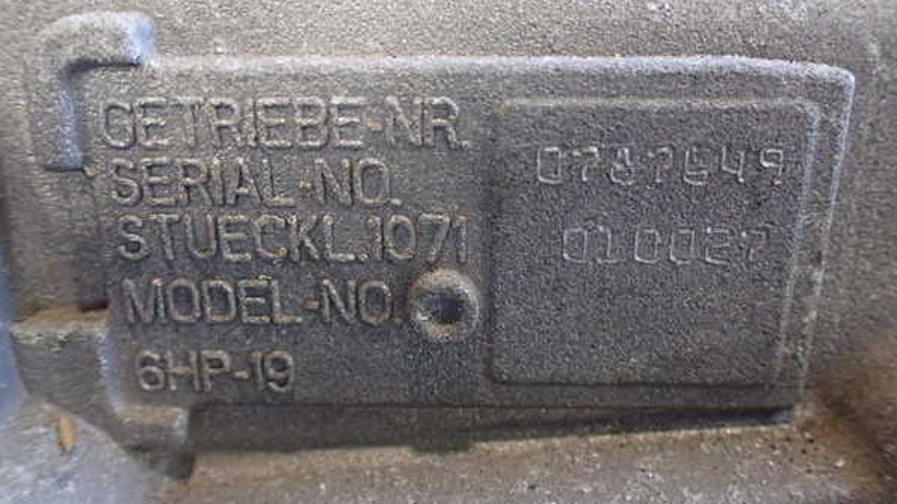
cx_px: 450
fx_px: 785
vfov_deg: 35.6
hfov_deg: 59.5
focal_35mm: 33
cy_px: 225
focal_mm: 5.4
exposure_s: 1/125
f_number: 2.3
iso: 800
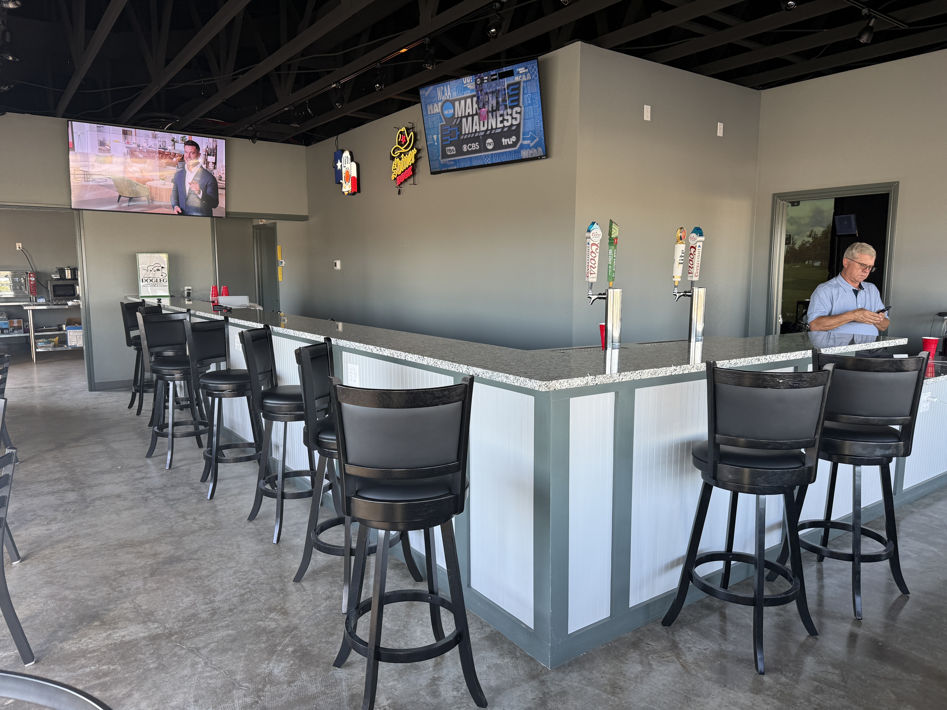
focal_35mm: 24
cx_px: 474
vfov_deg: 56.8
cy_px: 355
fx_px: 657
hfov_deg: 71.6
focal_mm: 6.76
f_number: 1.78
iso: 80
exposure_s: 1/121
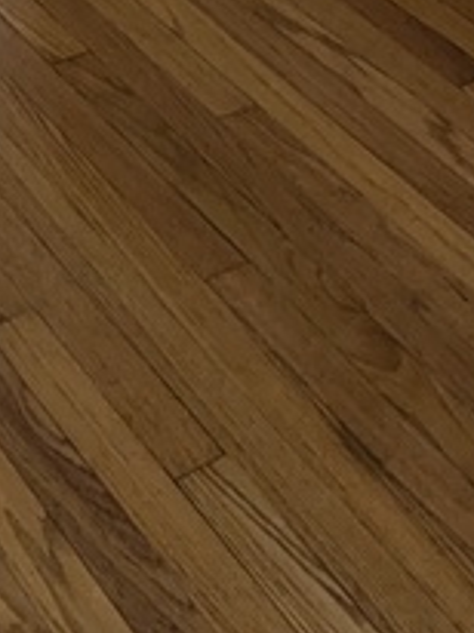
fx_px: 1537
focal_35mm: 84
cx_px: -252
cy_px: -498
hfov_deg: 16.0
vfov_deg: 18.4
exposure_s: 1/24
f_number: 2.2
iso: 191
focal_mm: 2.35
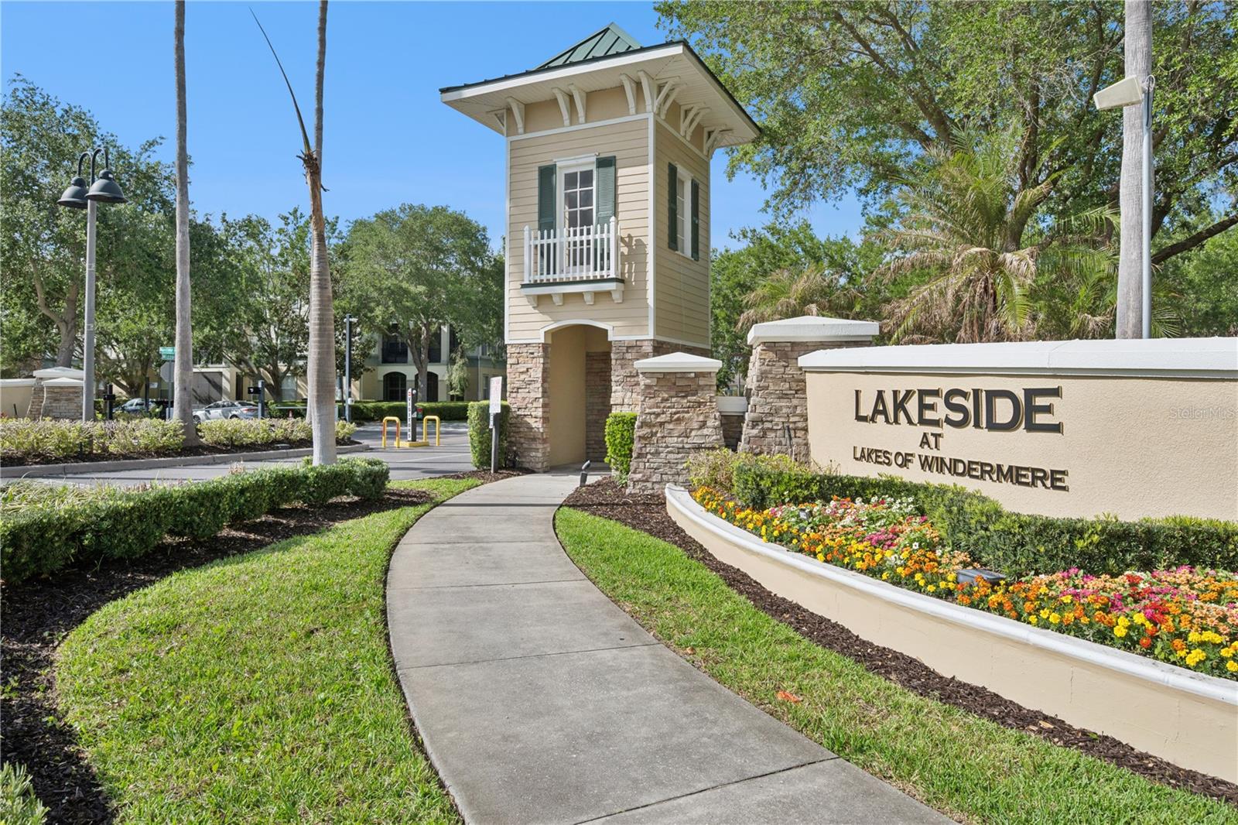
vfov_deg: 58.3
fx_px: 739
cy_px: 412
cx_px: 619
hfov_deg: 79.9
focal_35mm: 22
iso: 200
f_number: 9
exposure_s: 1/800
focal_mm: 21.5
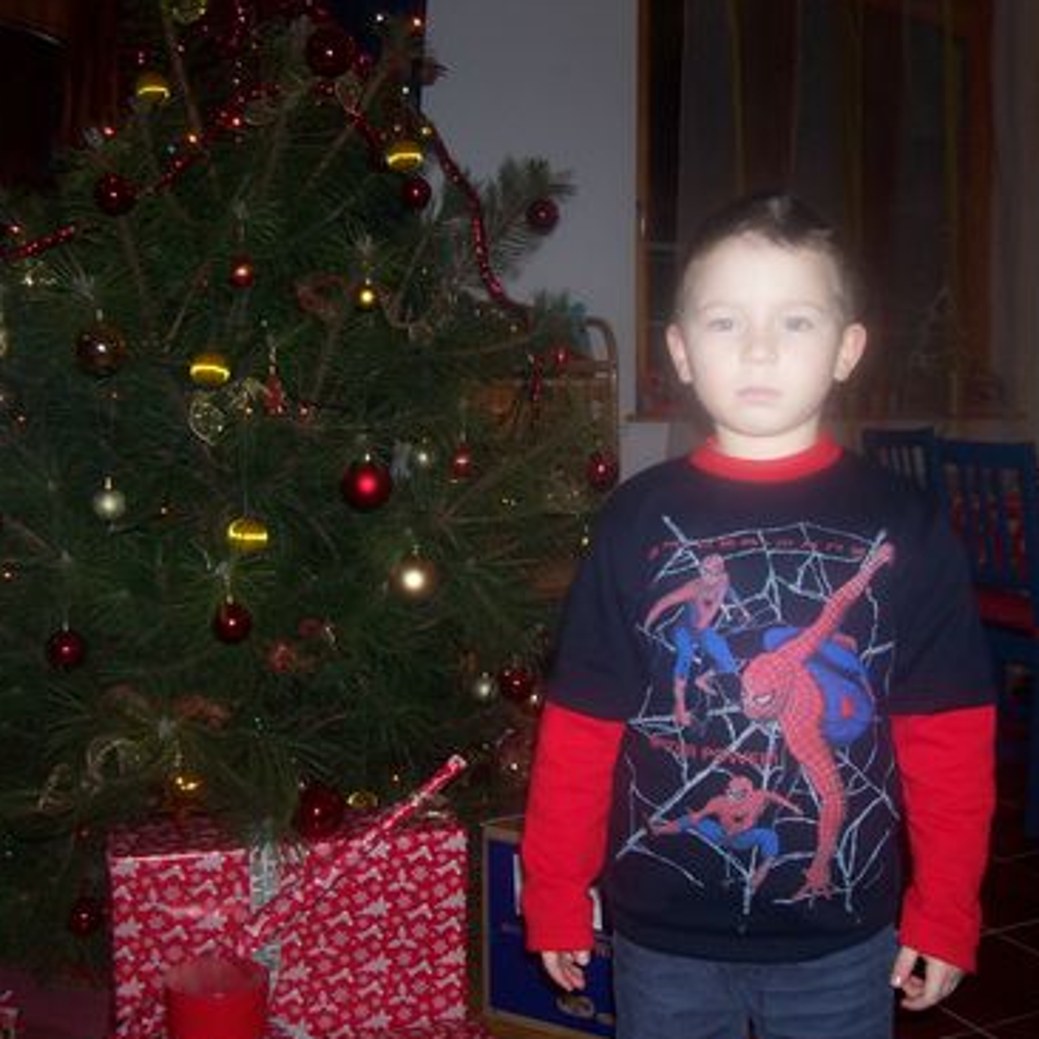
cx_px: 599
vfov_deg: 40.9
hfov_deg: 40.8
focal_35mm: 41
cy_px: 524
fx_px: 1392
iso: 80
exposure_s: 1/64
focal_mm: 5.6
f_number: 2.7
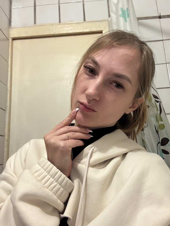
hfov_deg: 46.8
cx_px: 85
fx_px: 196
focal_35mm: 30
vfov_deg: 60.0
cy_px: 113
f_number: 1.9
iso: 320
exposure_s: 1/42
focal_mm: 2.69
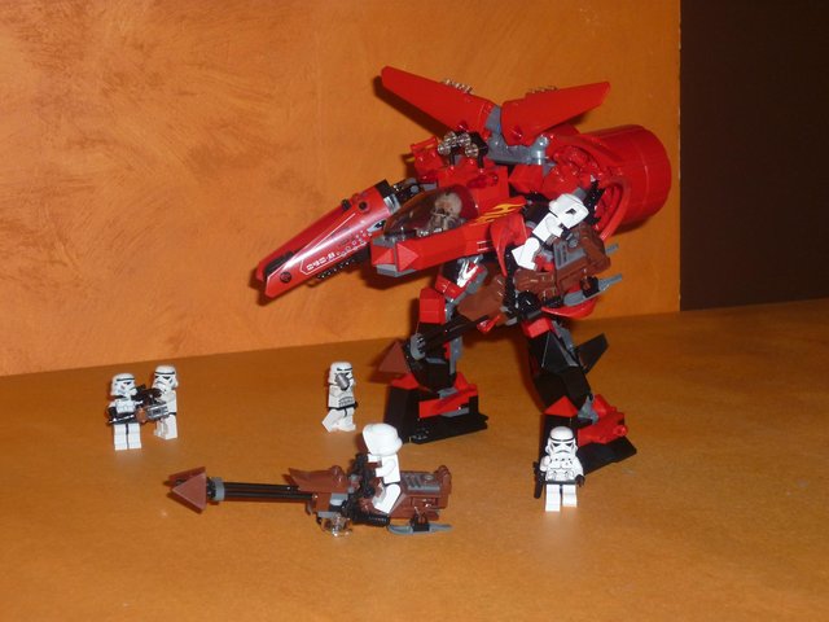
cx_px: 414
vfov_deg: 20.4
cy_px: 311
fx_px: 1724
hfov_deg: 27.0
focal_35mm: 72
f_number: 4.5
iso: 160
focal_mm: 12.8
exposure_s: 1/40
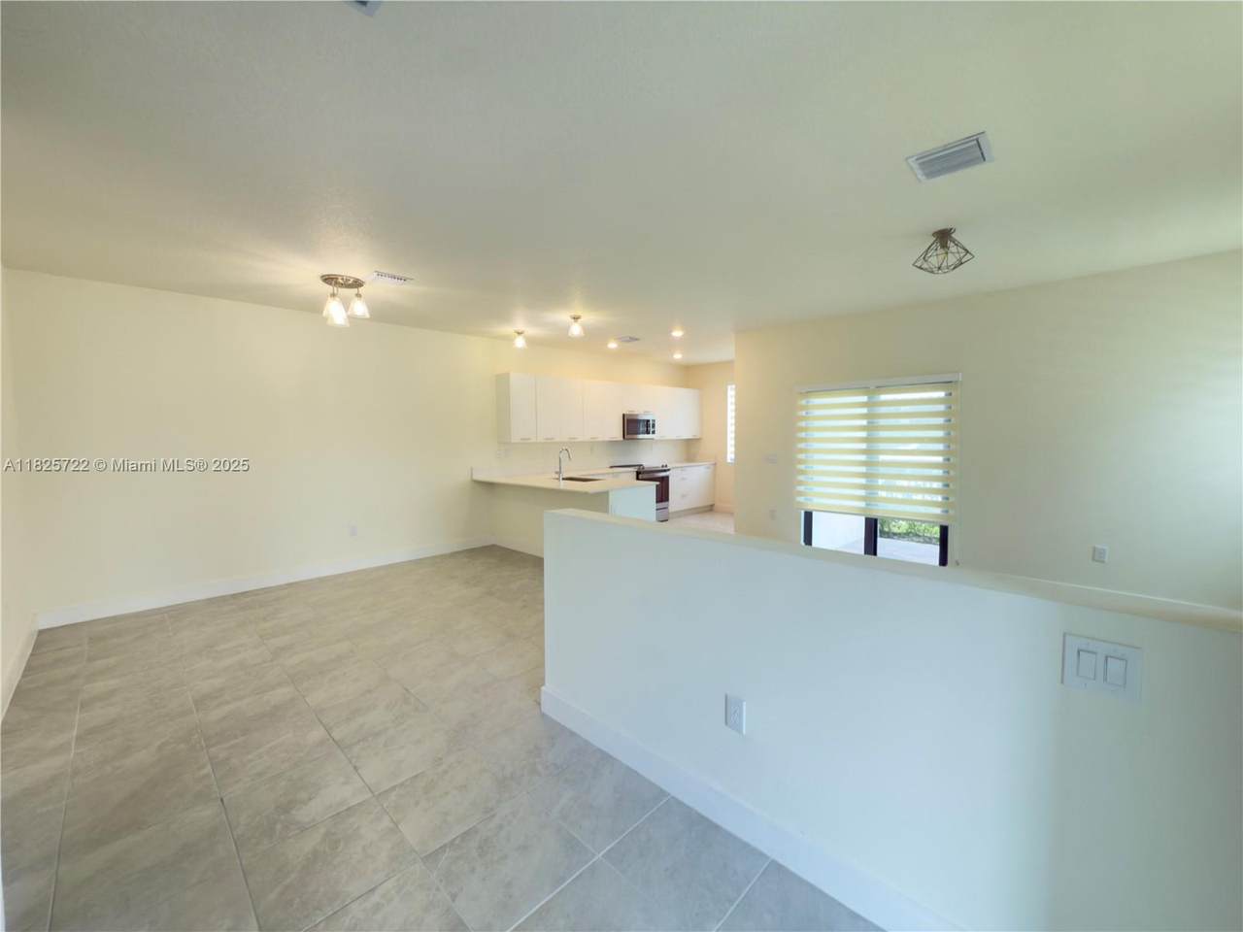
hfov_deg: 102.1
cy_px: 466
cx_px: 622
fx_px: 503
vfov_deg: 85.7
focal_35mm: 14
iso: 100
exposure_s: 1/30
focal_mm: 2.22
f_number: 2.2
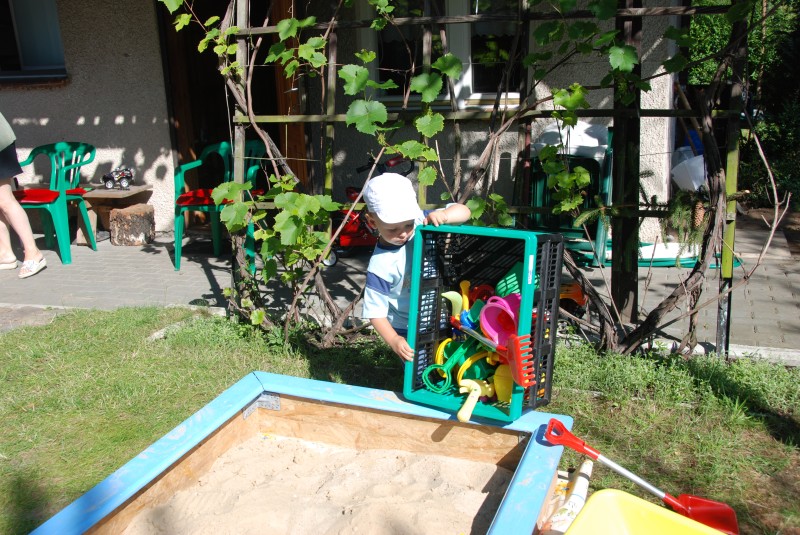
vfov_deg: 36.9
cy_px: 268
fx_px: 801
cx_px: 400
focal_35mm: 36
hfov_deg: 53.1
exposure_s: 1/200
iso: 100
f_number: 7.1
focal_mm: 24
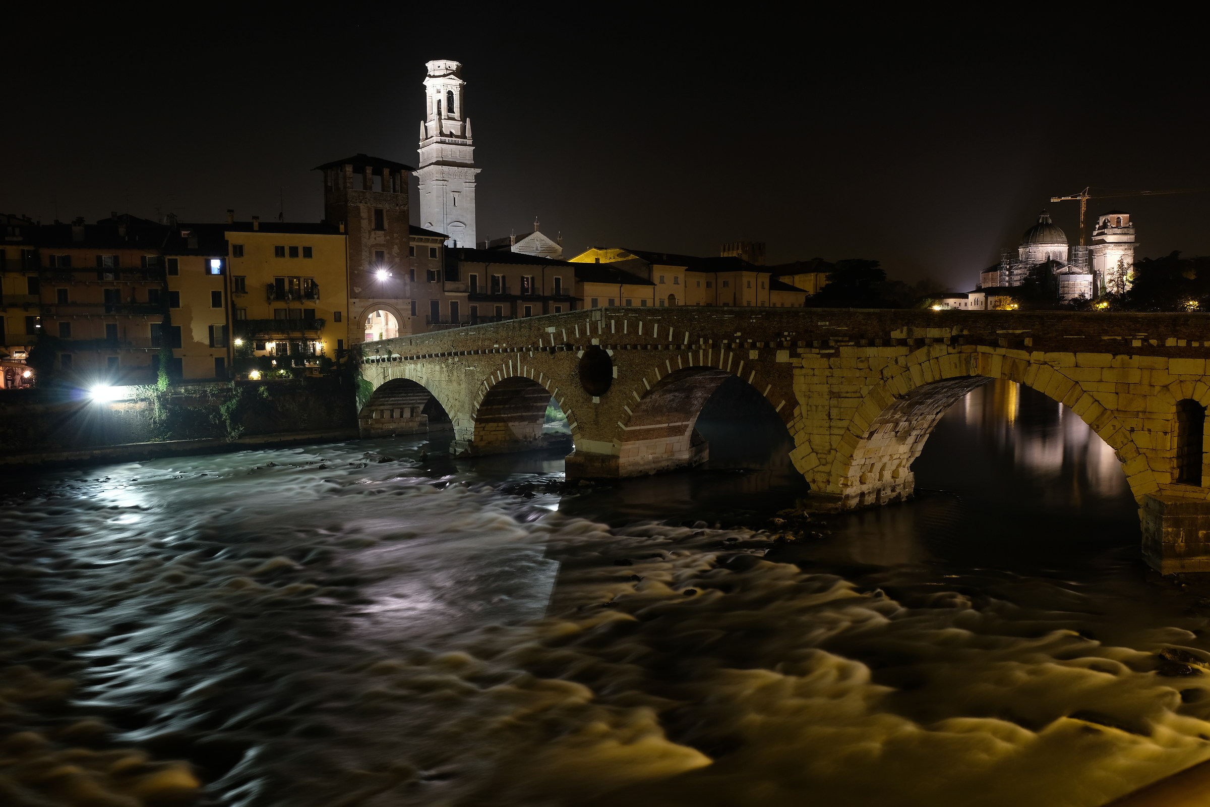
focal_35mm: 29
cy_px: 404
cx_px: 605
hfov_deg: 63.7
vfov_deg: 45.0
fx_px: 975
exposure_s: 8
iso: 250
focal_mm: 19.6
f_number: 8
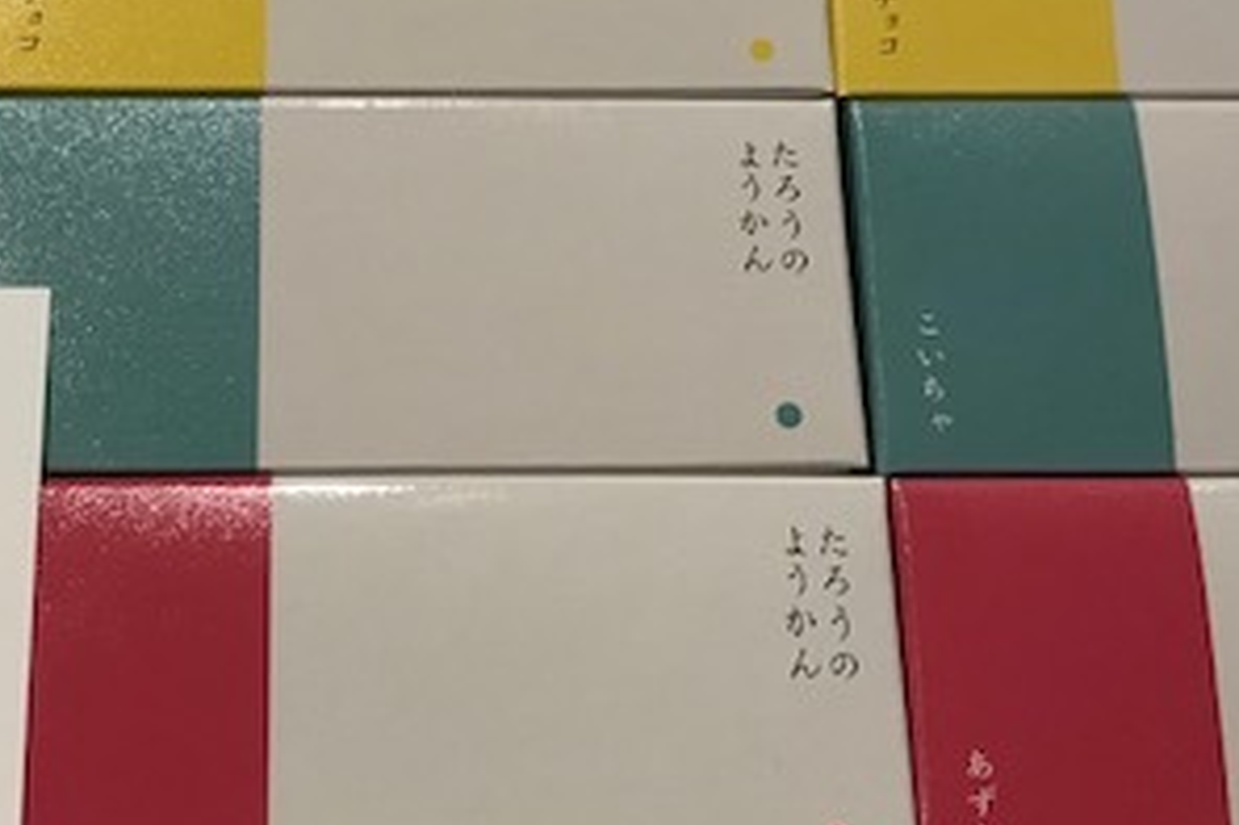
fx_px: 2167
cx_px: 486
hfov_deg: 31.8
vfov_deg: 21.1
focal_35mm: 63
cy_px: 105
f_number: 1.8
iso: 25
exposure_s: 1/30
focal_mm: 3.99
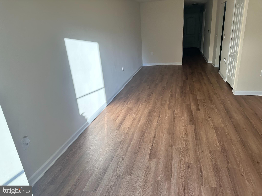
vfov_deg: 56.8
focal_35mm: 24
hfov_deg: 71.6
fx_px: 182
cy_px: 98
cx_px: 131
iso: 100
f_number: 1.78
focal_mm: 6.86
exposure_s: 1/160
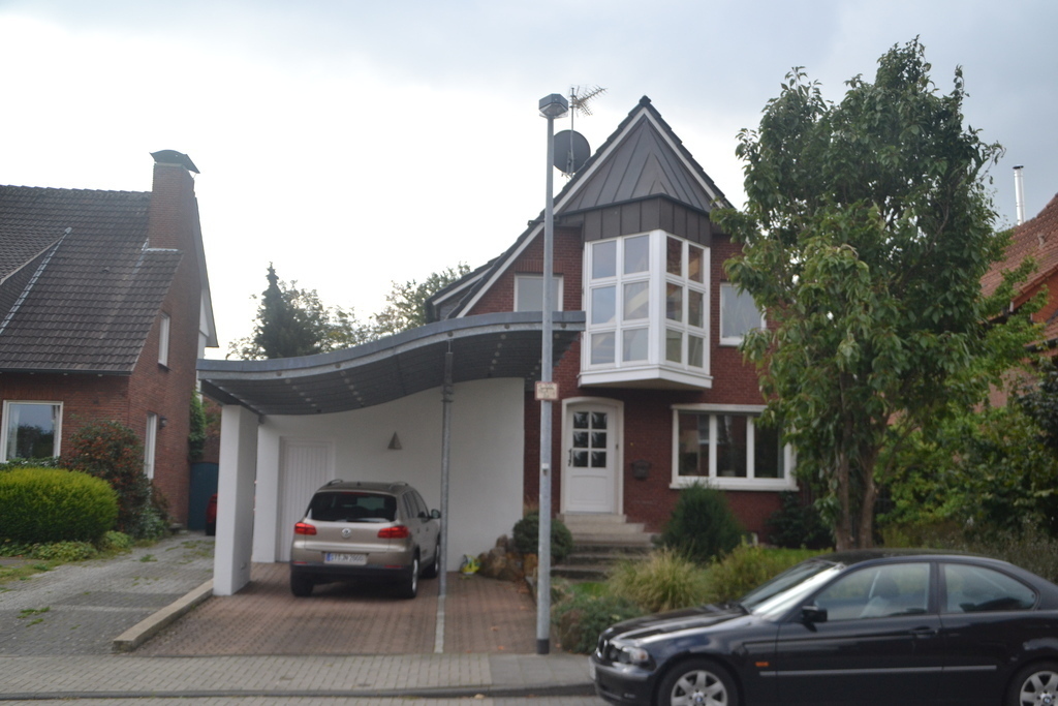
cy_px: 353
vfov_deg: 35.5
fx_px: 1102
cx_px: 529
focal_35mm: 38
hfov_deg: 51.3
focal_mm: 25
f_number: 5
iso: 400
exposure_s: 1/1250
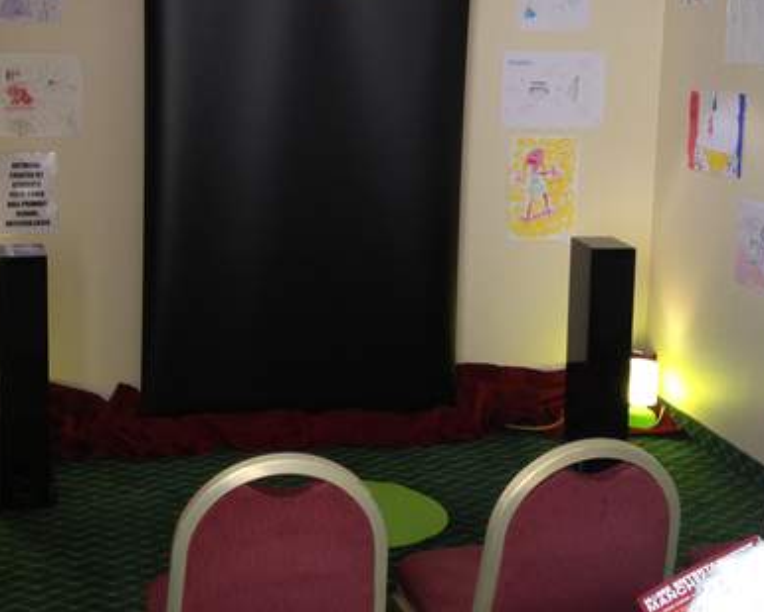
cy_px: 215
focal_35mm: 62
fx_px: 1402
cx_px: 342
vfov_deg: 24.5
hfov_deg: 30.5
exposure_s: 1/20
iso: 125
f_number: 2.4
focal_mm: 4.28
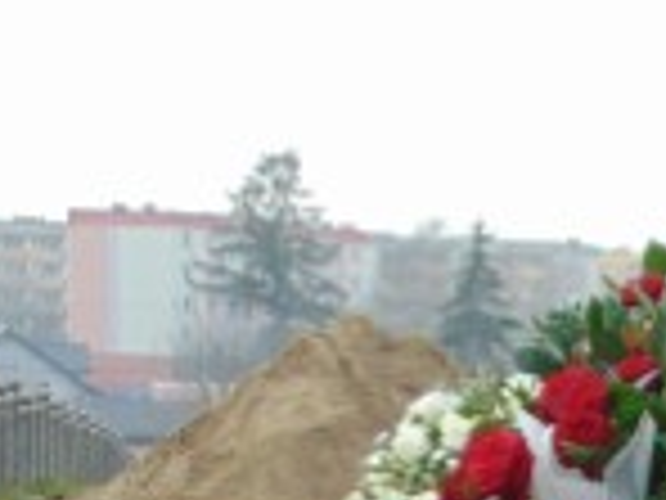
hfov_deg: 12.6
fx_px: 2905
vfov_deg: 9.2
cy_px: 1000
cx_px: 878
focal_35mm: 151
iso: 80
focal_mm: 6.3
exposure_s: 1/250
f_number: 3.2
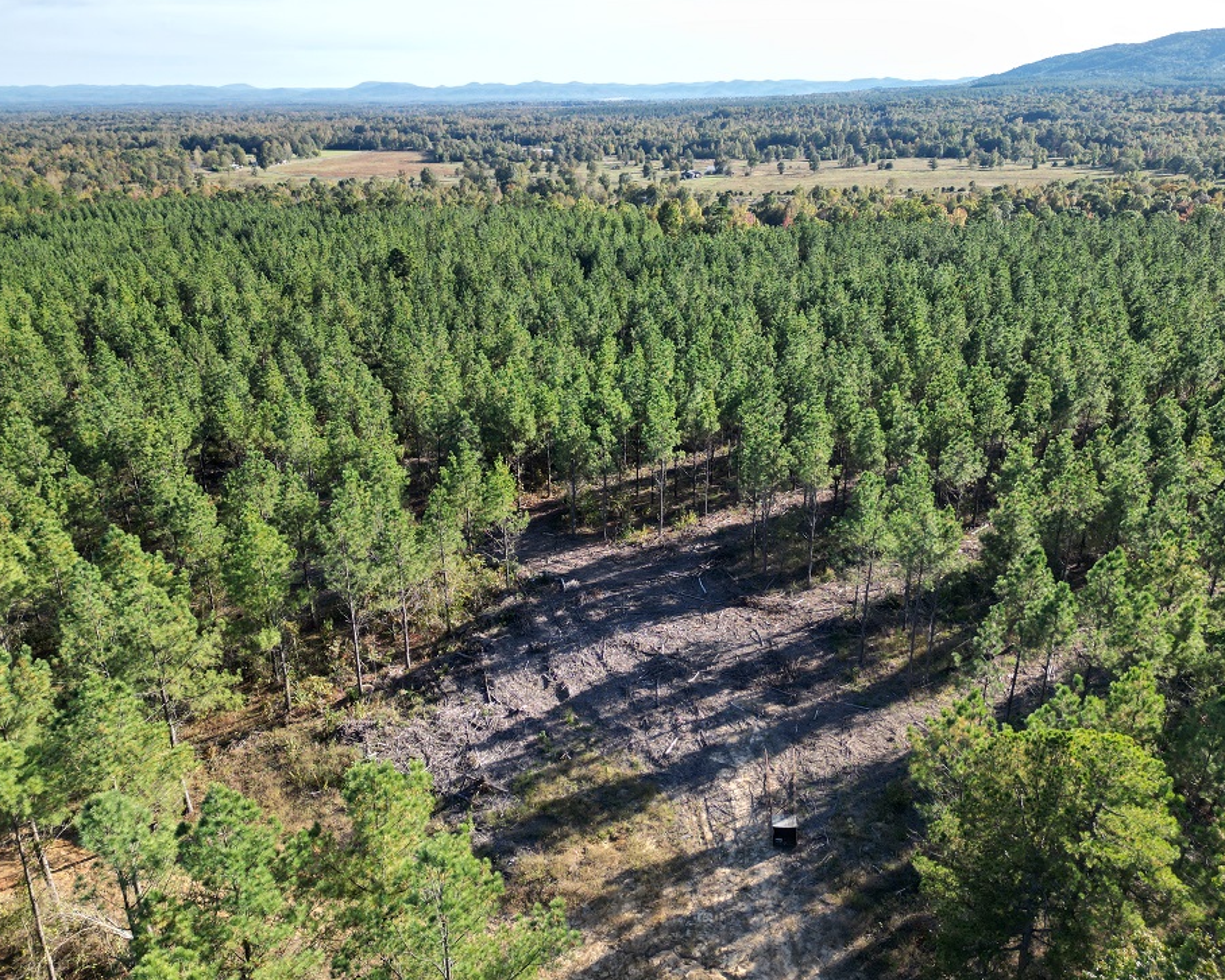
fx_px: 943
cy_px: 484
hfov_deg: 66.0
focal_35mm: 26
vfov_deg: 55.0
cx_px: 618
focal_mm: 6.72
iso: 100
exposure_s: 1/1000
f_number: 1.7
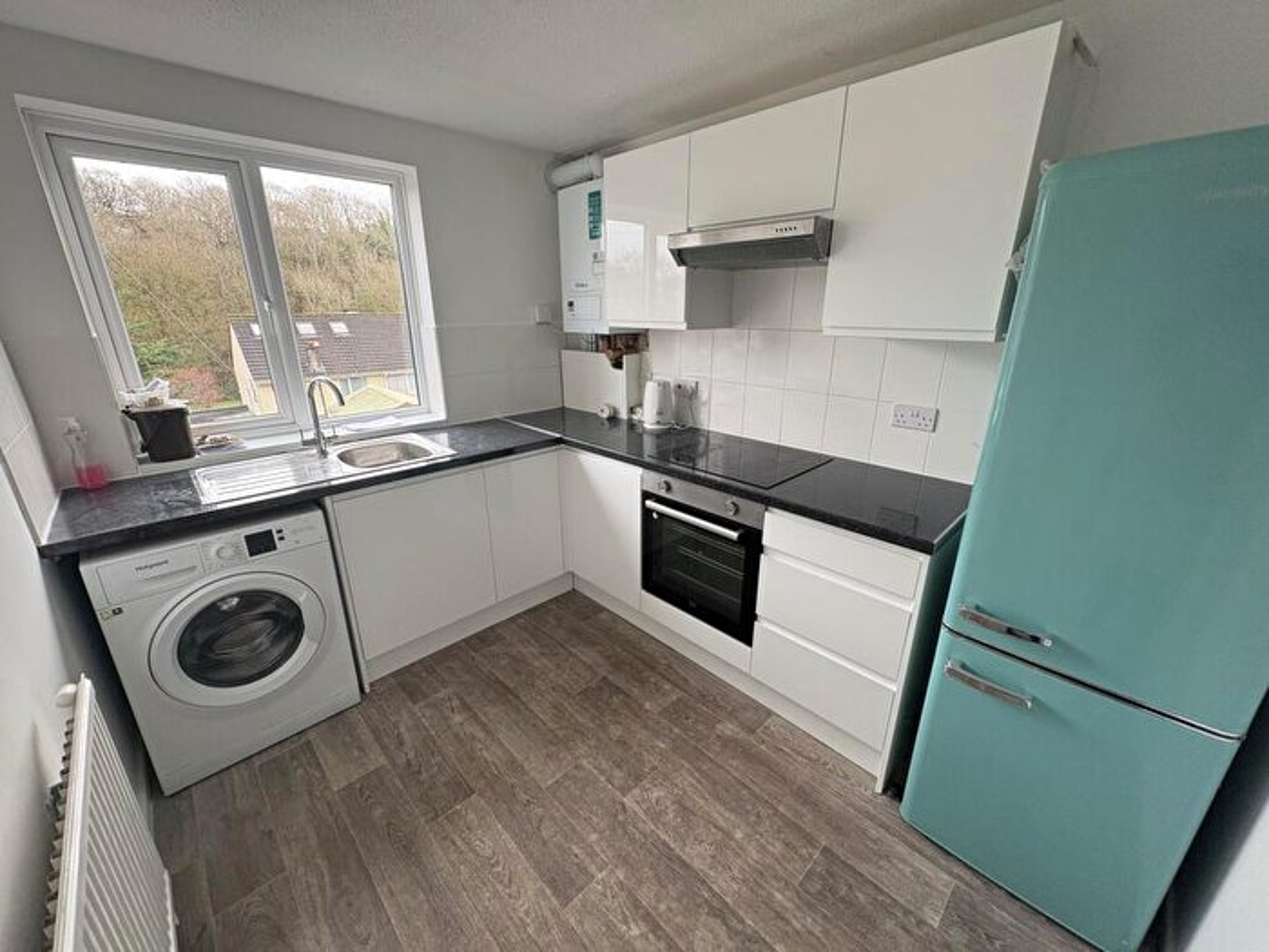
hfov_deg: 102.1
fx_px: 513
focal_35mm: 14
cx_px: 634
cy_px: 476
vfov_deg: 85.7
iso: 200
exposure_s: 1/99
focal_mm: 2.22
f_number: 2.2
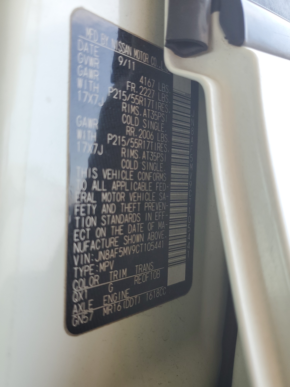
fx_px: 290
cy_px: 194
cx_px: 145
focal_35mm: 26
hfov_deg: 53.1
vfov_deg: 67.3
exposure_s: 1/263
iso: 50
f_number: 1.5
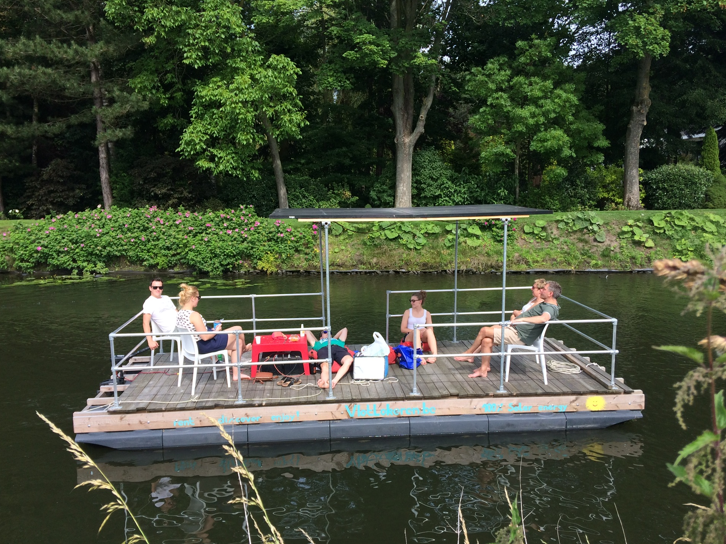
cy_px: 282
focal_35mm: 31
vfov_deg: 45.4
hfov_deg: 58.4
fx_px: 650
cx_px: 365
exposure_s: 1/873
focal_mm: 4.15
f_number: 2.2
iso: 32
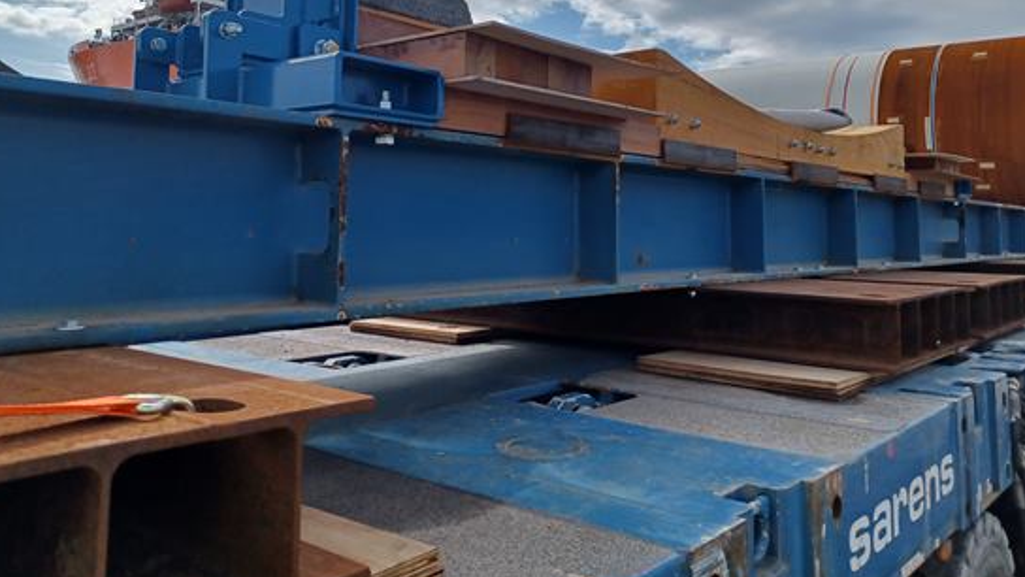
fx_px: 870
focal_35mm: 32
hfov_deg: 61.0
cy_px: 146
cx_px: 520
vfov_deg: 35.9
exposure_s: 1/1284
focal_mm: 4.6
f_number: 1.8
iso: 40
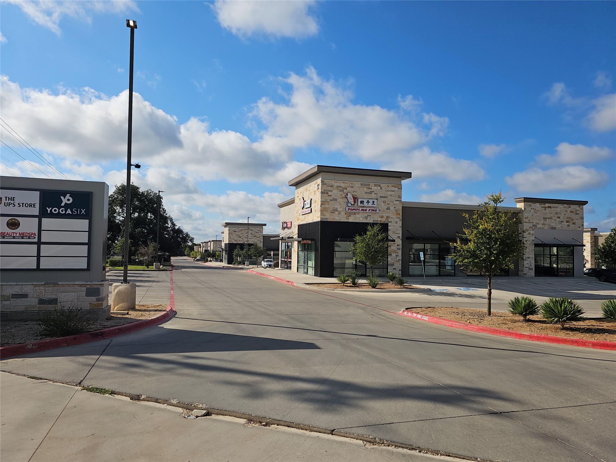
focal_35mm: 23
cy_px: 231
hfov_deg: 73.9
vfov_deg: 58.9
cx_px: 308
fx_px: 409
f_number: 1.7
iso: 10
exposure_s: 1/1488
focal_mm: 6.3
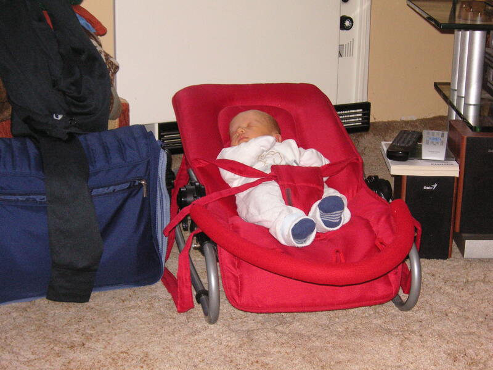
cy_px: 185
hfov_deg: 31.7
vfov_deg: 24.0
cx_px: 246
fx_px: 869
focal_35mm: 61
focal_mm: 10.2
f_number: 3.9
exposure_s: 1/60
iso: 160
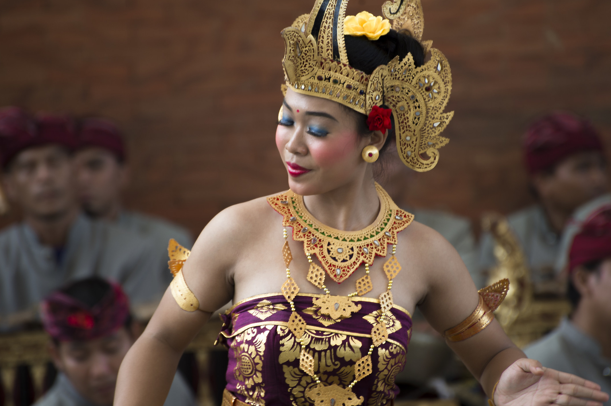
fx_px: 5732
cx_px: 334
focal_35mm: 338
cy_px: 187
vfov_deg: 4.1
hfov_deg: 6.1
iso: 320
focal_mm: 300
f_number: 5.6
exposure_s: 1/160
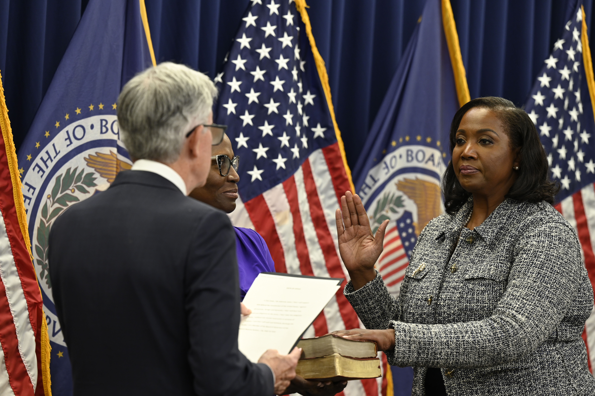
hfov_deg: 14.7
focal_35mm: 140
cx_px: 298
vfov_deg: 9.8
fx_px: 2314
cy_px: 198
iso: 1000
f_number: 4
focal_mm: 140
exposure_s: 1/200
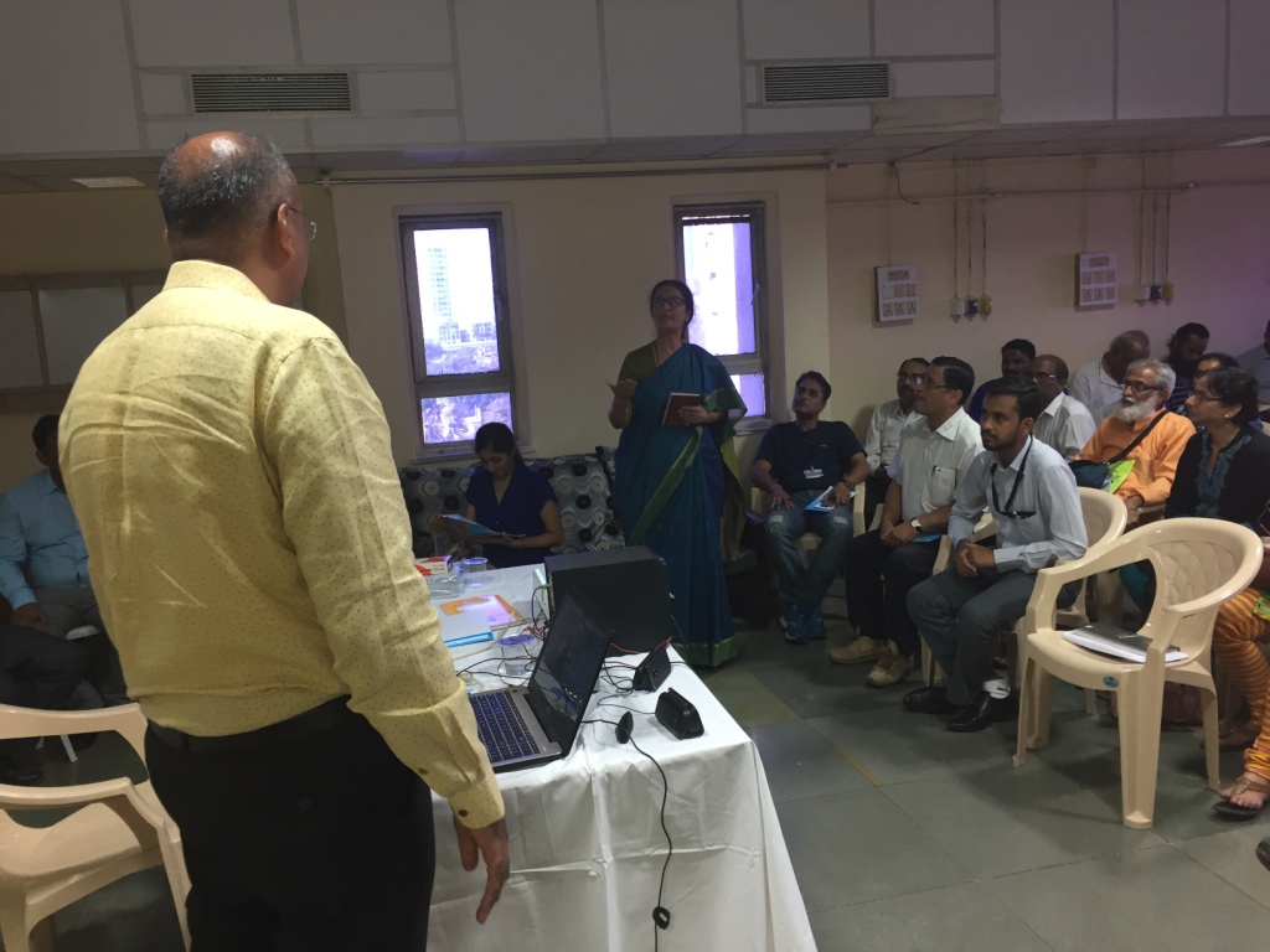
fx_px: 1064
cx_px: 635
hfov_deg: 61.7
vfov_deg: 48.2
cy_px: 476
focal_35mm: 29
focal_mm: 4.15
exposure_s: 1/33
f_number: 2.2
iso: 100
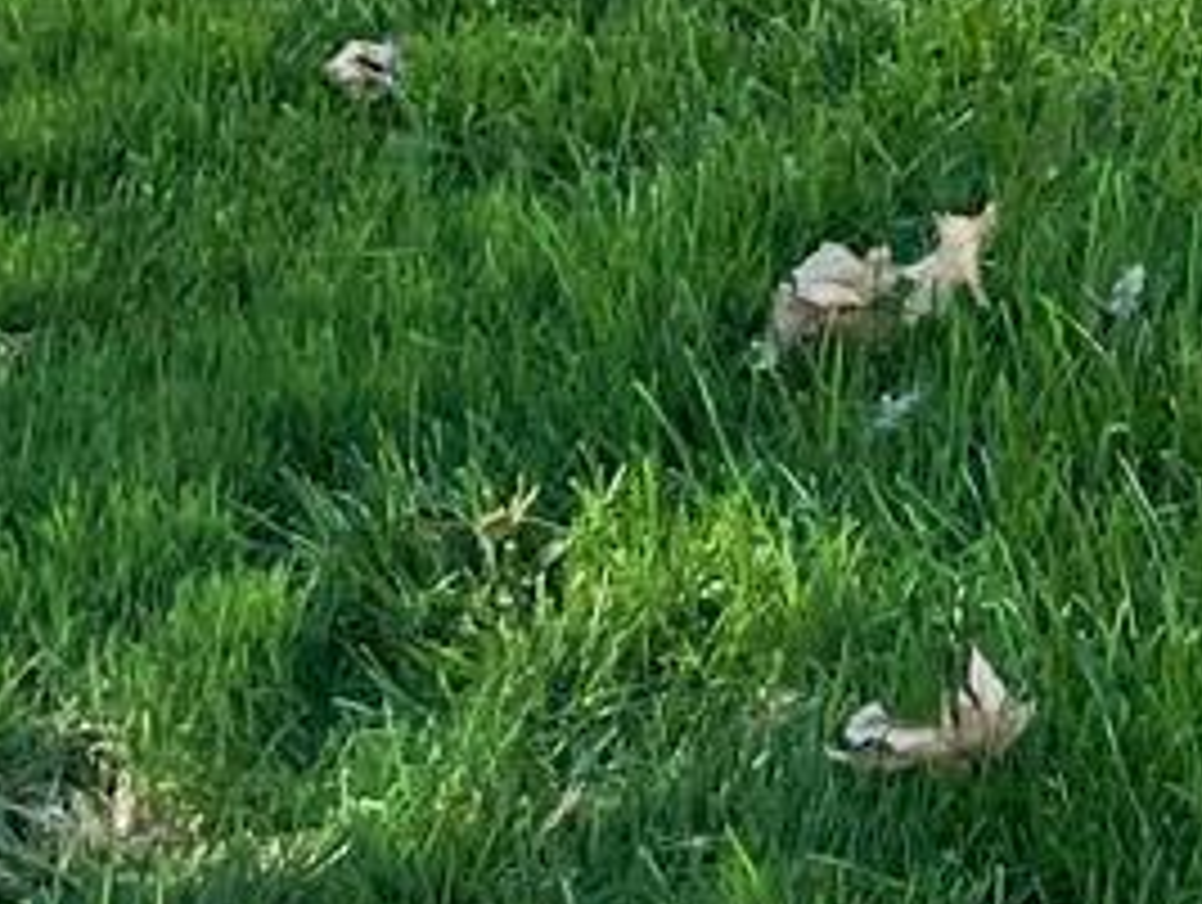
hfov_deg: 9.7
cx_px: 1976
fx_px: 6815
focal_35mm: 196
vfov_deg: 6.9
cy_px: -1678
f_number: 1.6
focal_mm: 4.2
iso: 32
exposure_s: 1/1033
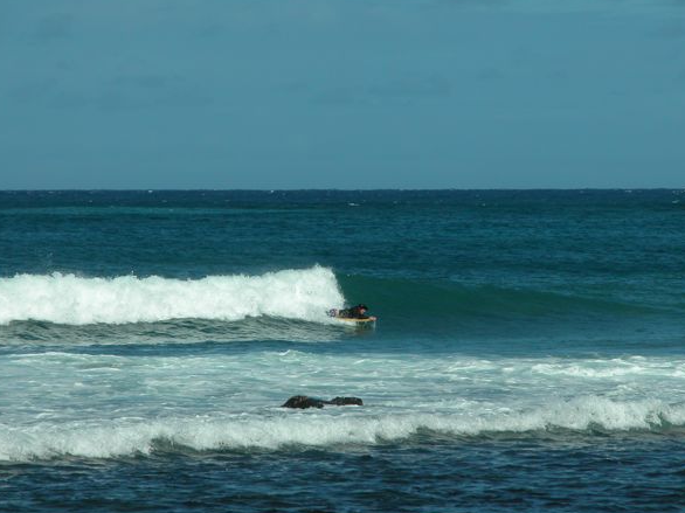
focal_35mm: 306
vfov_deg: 4.9
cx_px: 345
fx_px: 6053
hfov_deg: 6.5
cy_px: 247
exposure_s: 1/1000
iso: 100
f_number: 5.9
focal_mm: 71.2
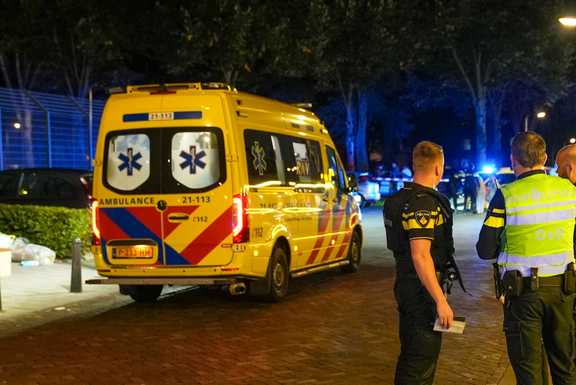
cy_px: 262
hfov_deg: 32.4
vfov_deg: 22.2
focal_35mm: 61
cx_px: 415
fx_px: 977
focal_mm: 36
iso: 6400
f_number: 2.8
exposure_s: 1/50
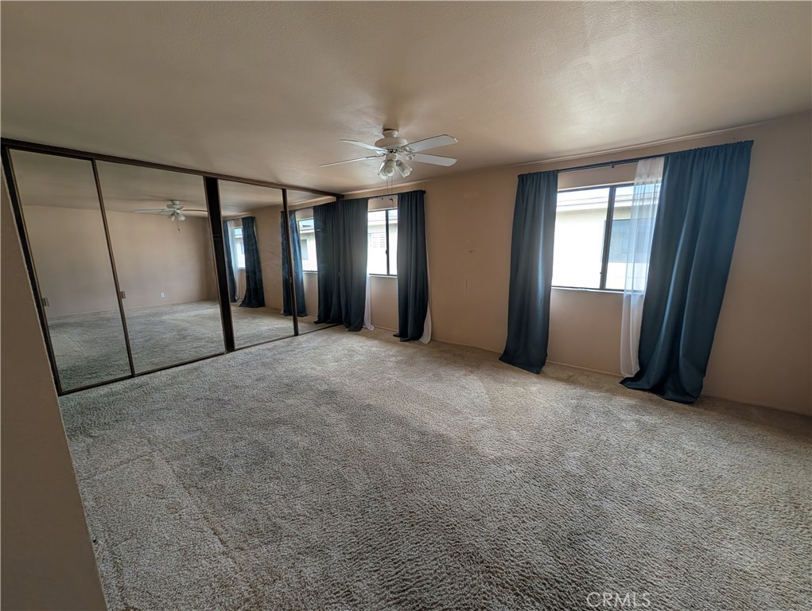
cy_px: 306
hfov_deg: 110.5
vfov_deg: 94.6
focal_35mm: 12
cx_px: 406
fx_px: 282
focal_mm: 2.02
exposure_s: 1/245
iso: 50
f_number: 1.7
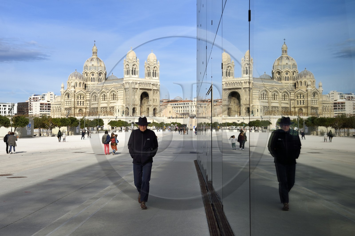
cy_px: 118
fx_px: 493
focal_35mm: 50
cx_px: 178
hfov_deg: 39.6
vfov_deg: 26.9
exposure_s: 1/200
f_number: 16
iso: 200
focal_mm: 50
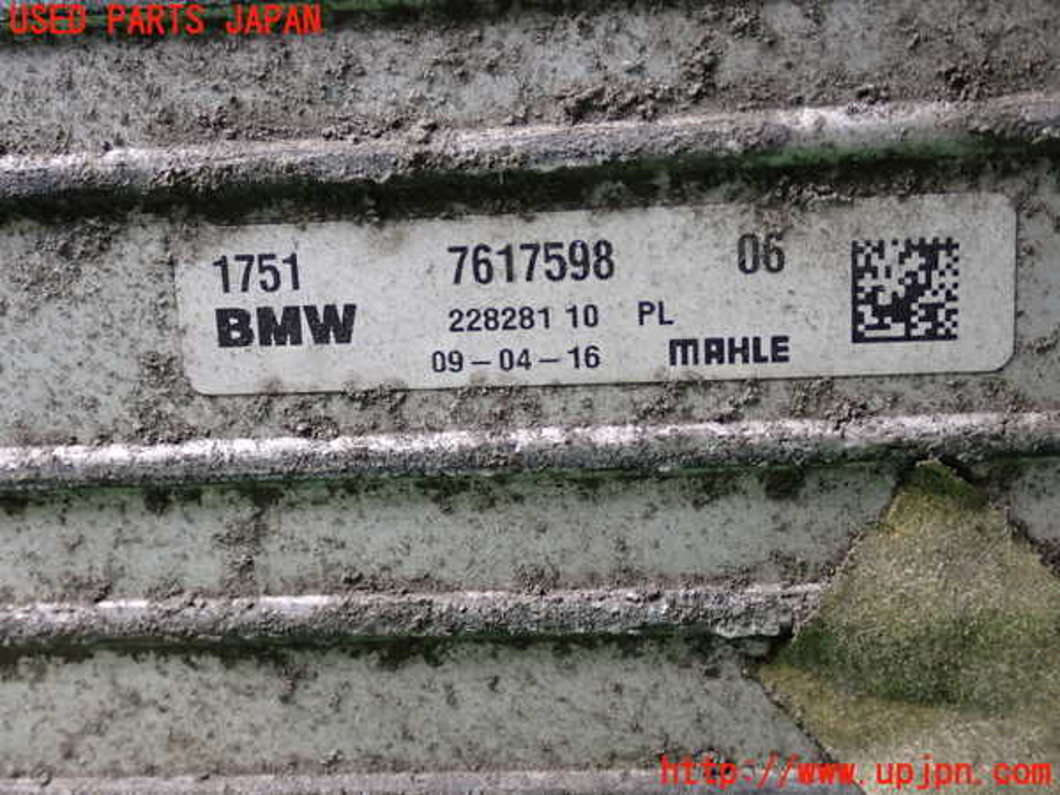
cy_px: 398
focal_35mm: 47
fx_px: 1439
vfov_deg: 30.9
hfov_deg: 40.4
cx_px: 530
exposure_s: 1/50
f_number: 3.1
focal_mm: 8.4
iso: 320
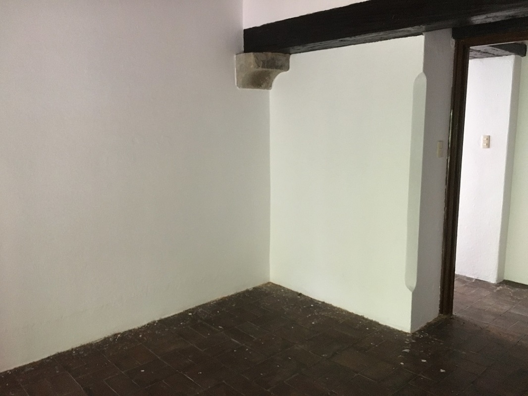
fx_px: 442
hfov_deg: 61.6
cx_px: 264
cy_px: 198
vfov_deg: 48.2
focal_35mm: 29
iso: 200
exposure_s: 1/15
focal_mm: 4.15
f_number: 2.2
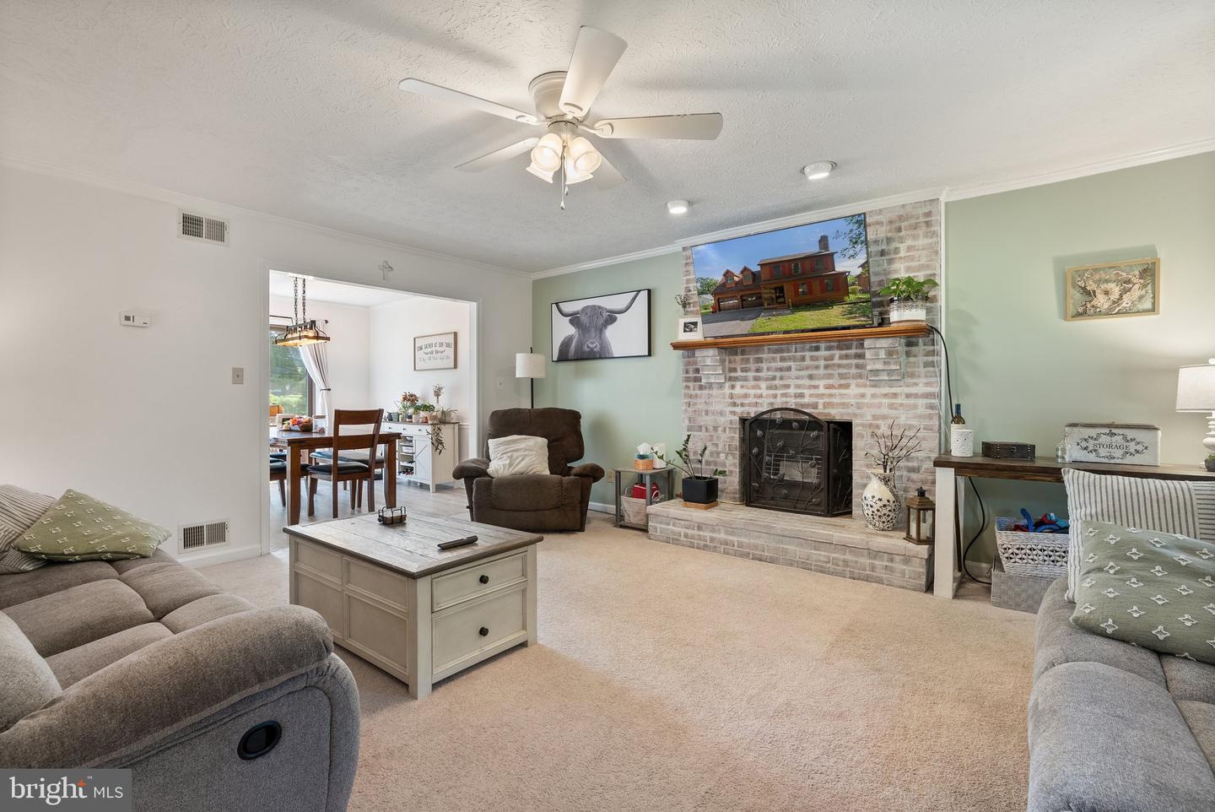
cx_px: 608
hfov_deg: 96.7
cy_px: 406
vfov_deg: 73.8
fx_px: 540
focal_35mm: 16
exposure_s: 1.3
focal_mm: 16
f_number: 8
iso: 640
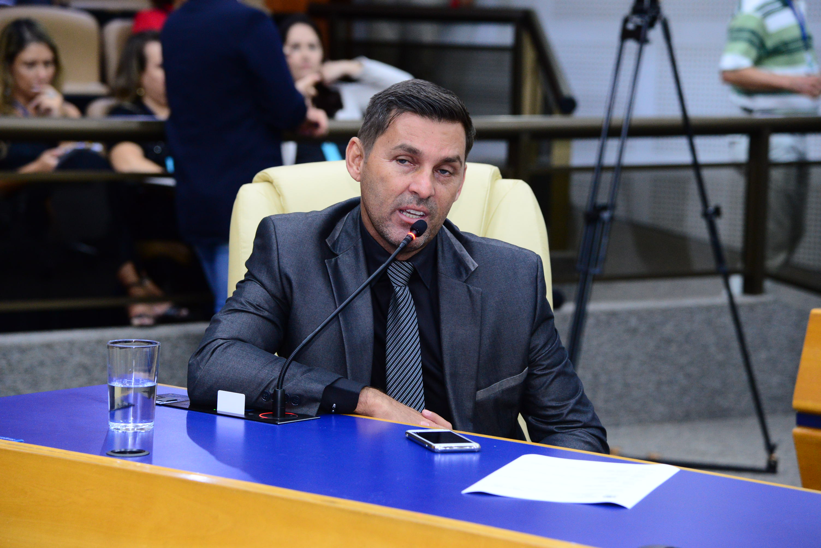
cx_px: 410
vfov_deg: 11.4
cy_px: 274
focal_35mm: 120
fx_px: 2738
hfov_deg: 17.1
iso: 2500
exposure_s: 1/60
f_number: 5
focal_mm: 120
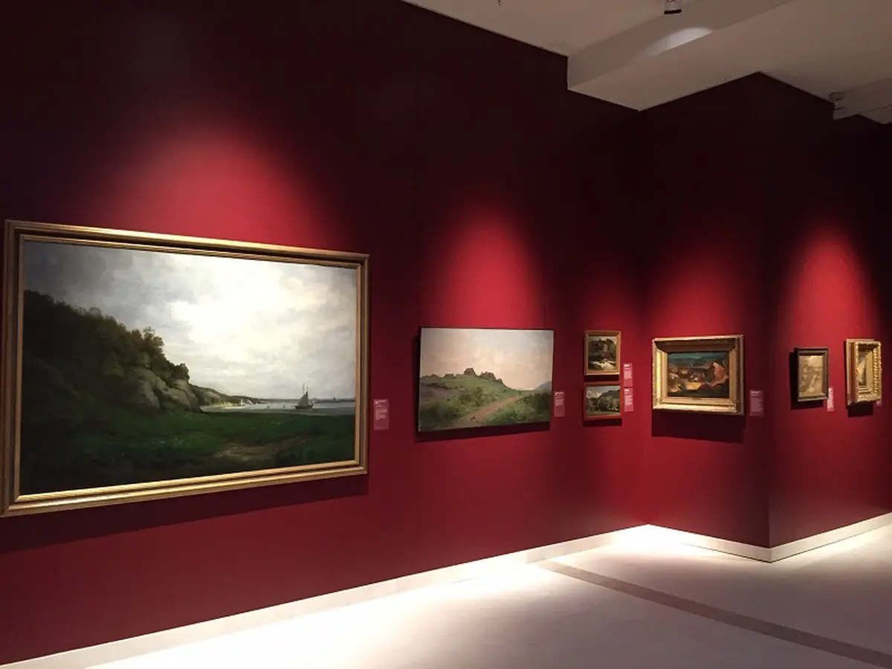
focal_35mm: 29
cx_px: 446
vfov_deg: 48.2
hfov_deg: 61.7
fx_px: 747
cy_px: 334
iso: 250
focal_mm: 4.15
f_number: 2.2
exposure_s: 1/33
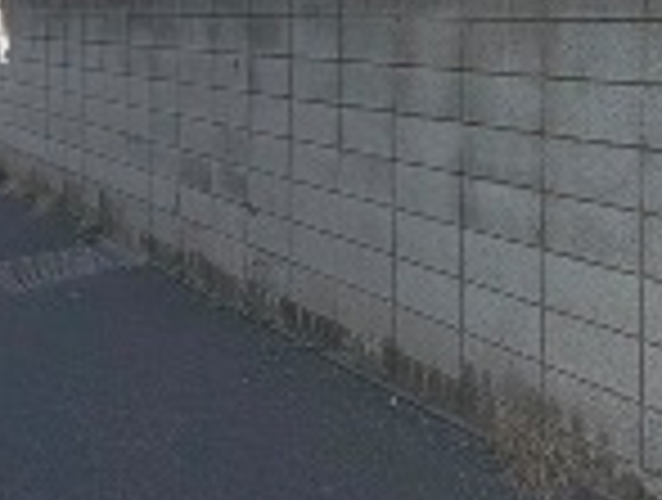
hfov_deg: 46.4
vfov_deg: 34.8
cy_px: 14
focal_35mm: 38
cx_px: 527
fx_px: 728
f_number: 2.2
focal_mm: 2.22
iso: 40
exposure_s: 1/2020
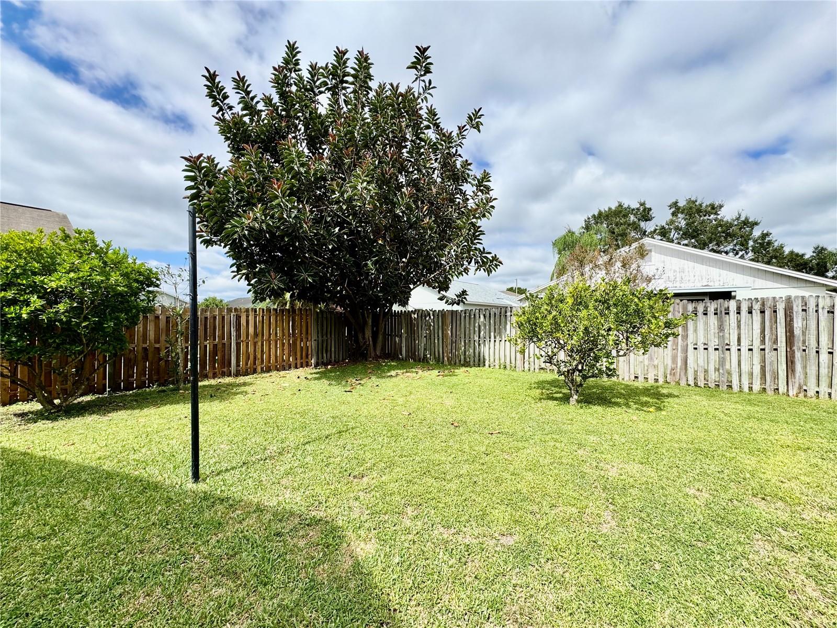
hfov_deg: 102.1
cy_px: 314
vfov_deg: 85.7
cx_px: 418
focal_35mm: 14
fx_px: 339
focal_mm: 2.22
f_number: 2.2
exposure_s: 1/1567
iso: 50
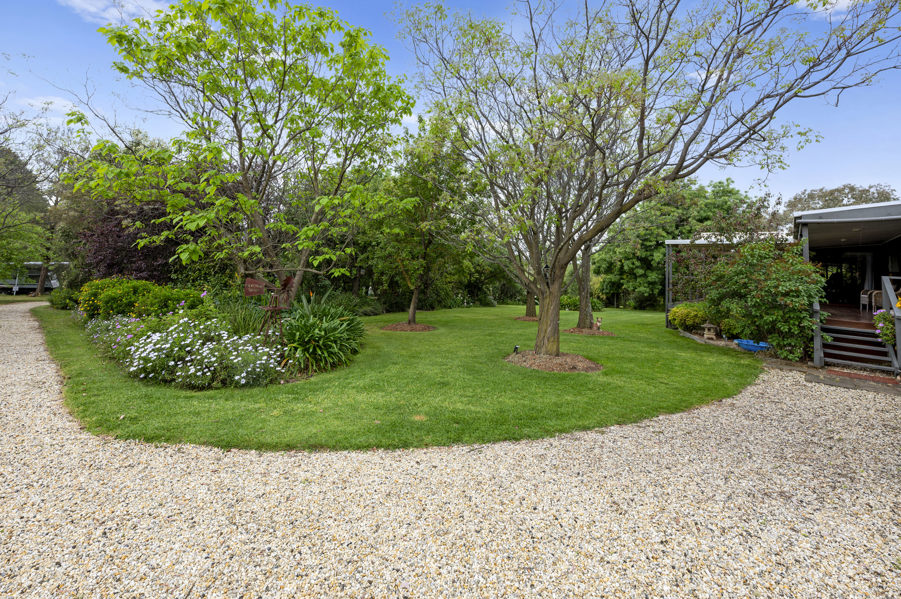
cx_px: 450
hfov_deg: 104.3
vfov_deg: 81.1
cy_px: 300
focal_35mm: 14
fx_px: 350
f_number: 9
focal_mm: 14
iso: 200
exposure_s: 1/40
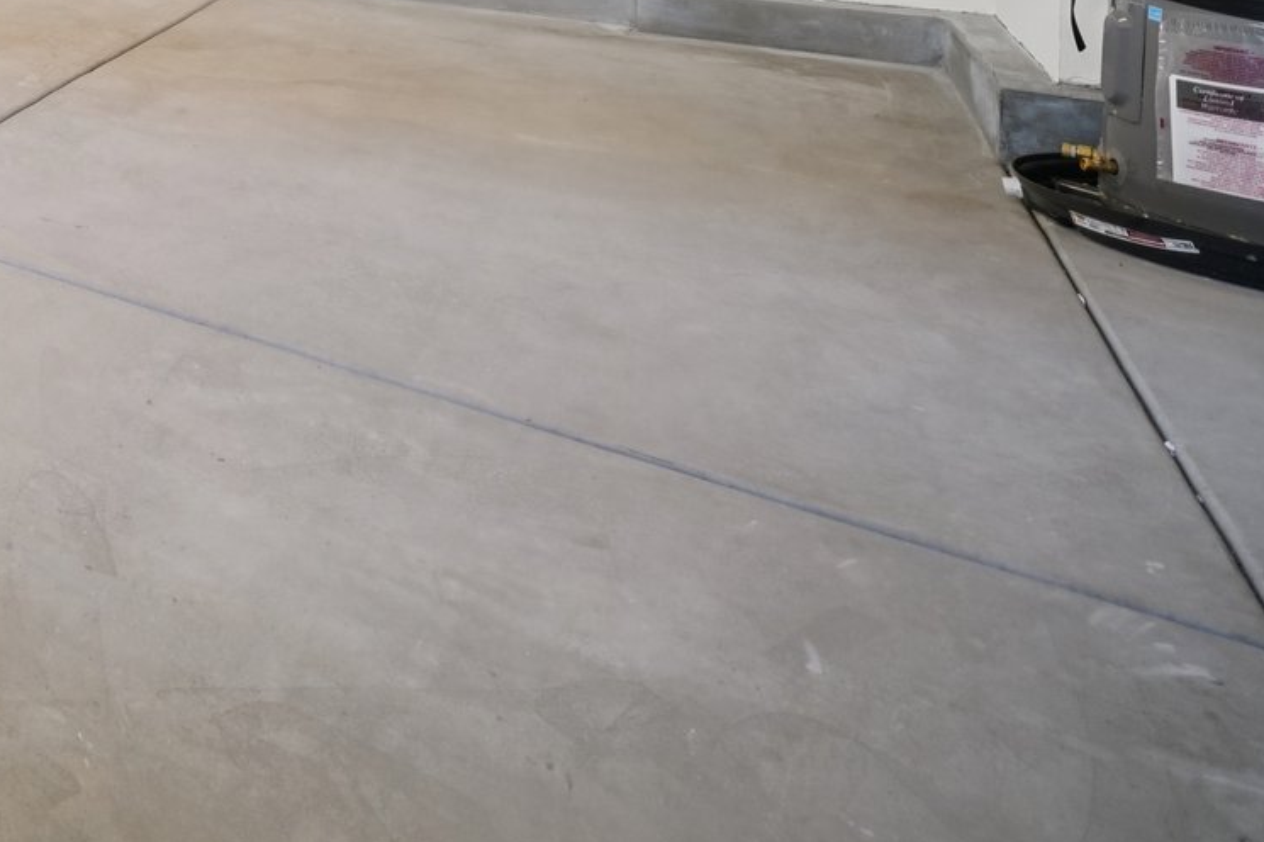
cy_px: -245
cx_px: -375
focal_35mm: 33
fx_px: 1158
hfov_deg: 36.8
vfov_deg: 31.2
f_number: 8
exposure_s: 1/15
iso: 400
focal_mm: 12
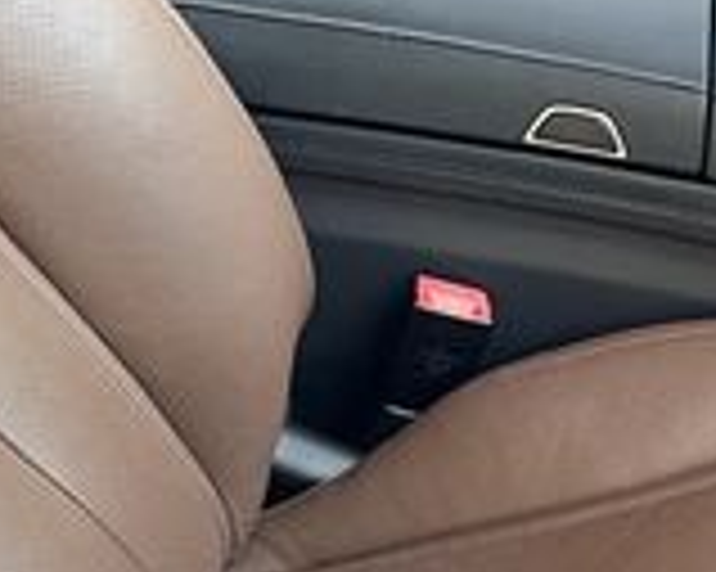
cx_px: 883
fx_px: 2160
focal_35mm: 102
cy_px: 752
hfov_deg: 17.8
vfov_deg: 14.4
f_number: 1.5
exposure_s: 1/92
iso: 125
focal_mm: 5.7
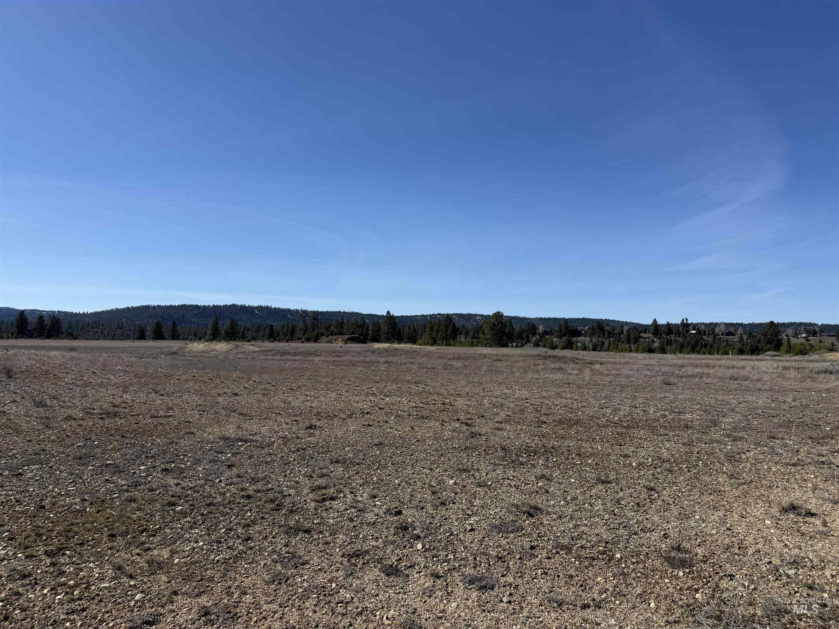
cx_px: 420
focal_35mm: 24
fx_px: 582
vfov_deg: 56.8
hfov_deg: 71.6
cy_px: 314
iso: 80
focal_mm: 6.76
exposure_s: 1/6711
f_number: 1.78
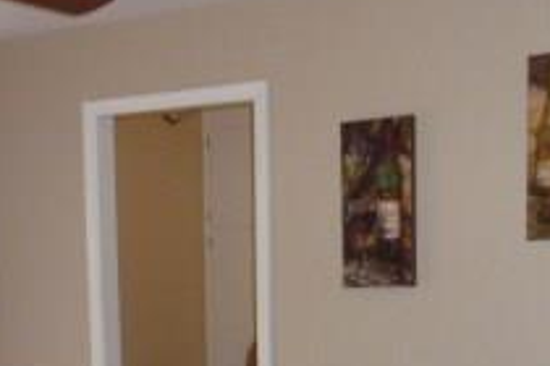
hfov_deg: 26.4
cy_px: 468
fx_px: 1161
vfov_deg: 17.0
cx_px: 160
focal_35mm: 76
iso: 320
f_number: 3.3
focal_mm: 4.3
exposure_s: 1/60
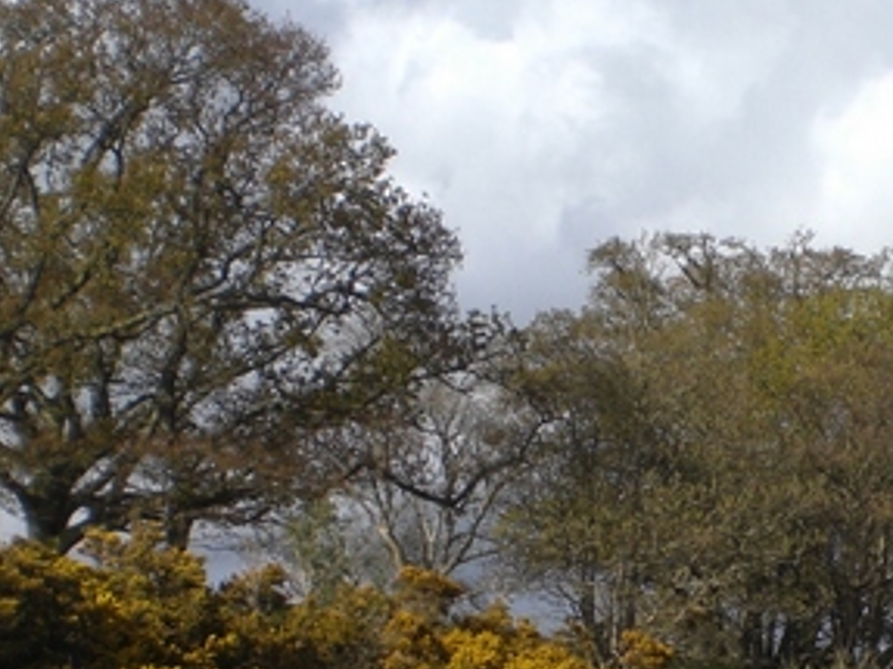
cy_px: 694
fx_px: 2733
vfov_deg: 13.7
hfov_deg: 18.4
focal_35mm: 106
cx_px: 660
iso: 50
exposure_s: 1/320
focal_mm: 6.3
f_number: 4.4
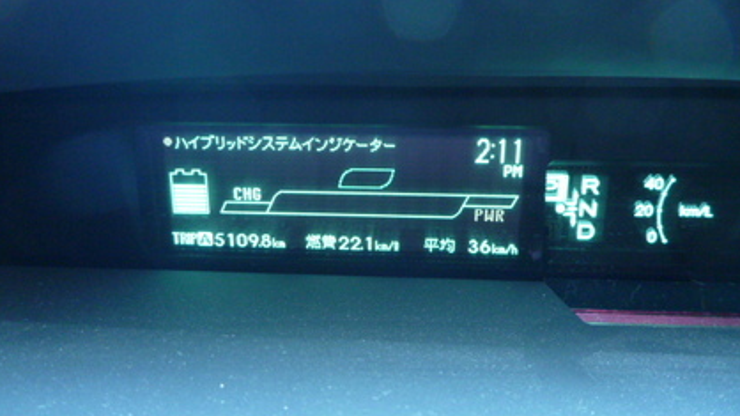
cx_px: 371
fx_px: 608
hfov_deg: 62.6
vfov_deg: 37.8
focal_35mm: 31
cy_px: 218
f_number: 3.3
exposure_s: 1/6
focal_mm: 4.9
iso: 400
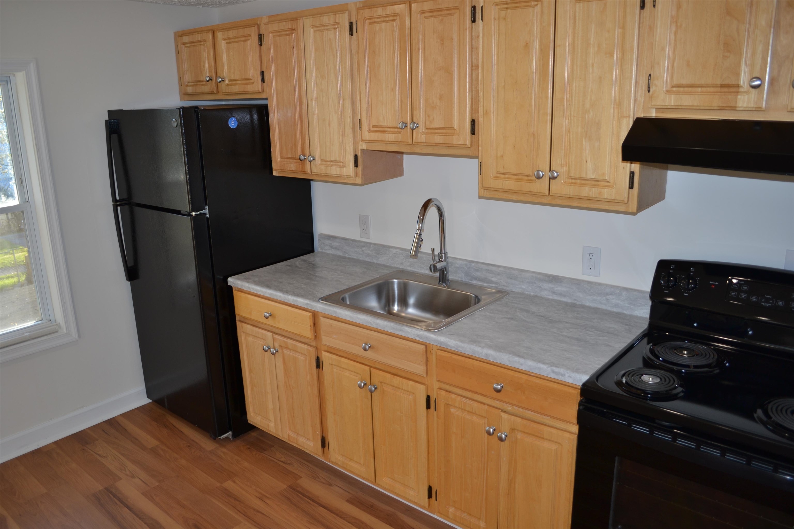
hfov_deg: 67.4
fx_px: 595
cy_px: 264
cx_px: 397
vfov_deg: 47.9
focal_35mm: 27
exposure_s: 1/60
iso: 100
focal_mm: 18
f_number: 3.5
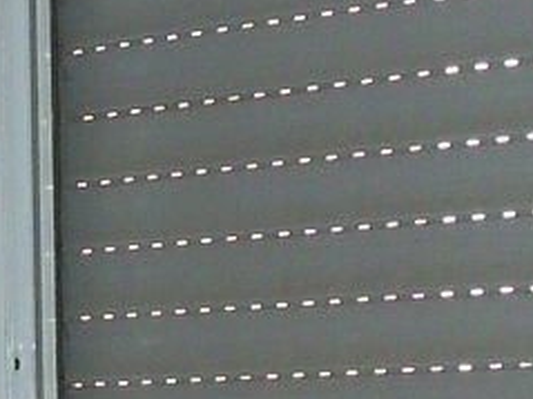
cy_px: 747
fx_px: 3509
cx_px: 254
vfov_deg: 6.4
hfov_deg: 8.7
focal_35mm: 228
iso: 125
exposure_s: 1/30
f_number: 2.9
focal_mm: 5.7
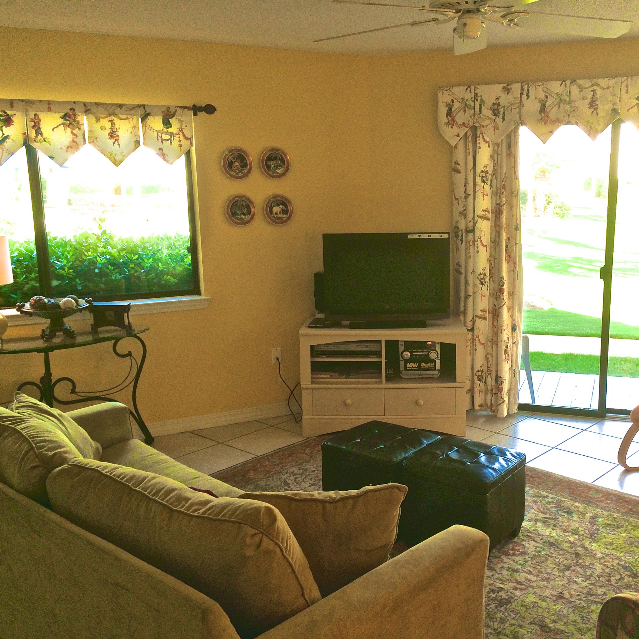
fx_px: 752
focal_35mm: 36
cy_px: 321
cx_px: 403
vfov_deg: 46.0
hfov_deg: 45.6
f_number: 2.2
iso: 40
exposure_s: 1/120
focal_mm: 4.12
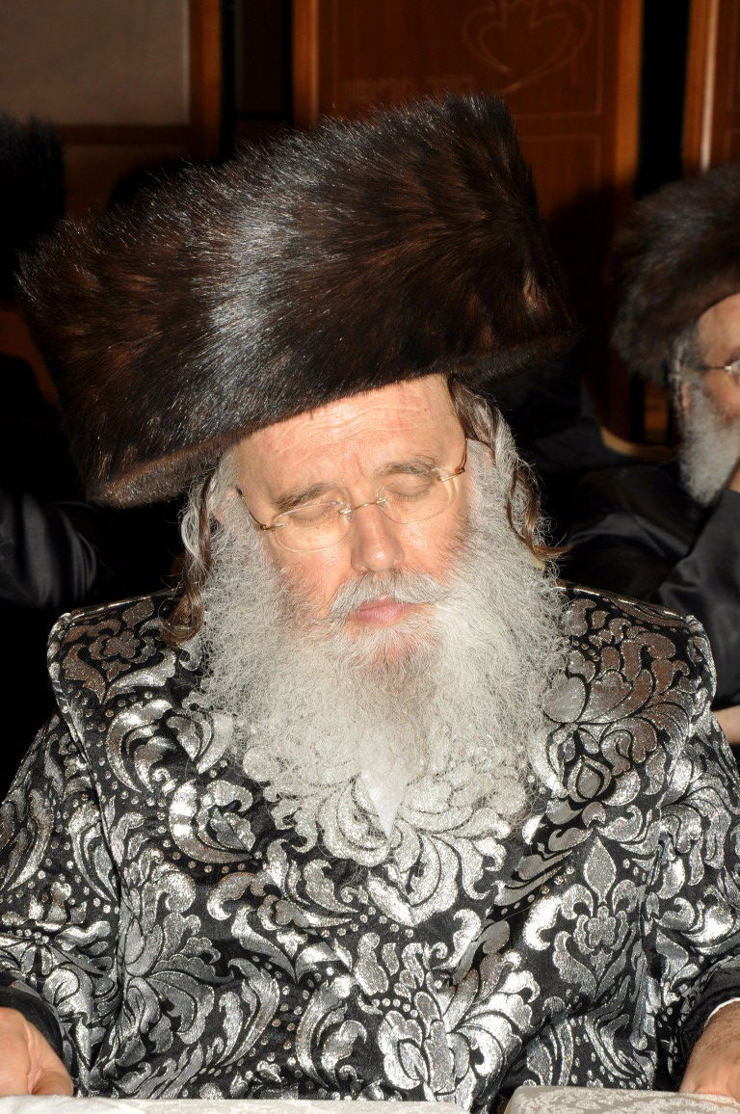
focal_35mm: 112
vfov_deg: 18.2
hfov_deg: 12.1
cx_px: 370
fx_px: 3477
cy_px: 557
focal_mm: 75
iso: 250
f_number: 10
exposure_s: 1/60
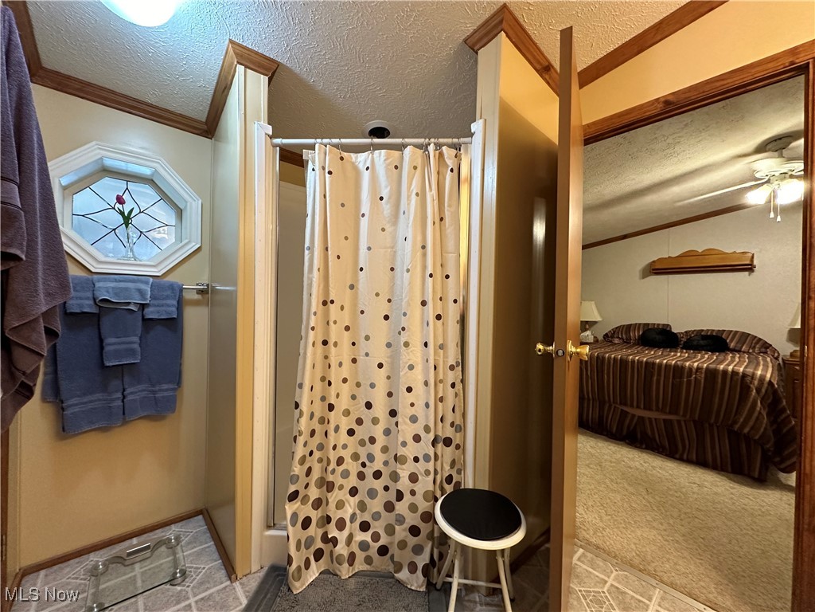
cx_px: 408
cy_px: 306
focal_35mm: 14
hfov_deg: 102.1
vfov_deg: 85.7
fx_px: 330
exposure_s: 1/60
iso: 320
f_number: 2.2
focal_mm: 2.22
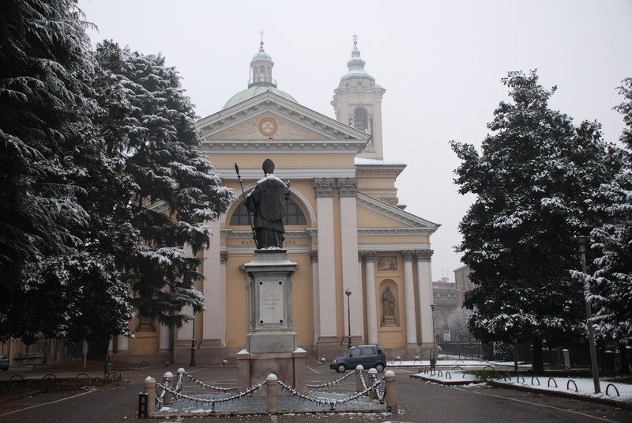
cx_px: 316
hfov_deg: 49.5
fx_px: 685
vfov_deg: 34.3
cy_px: 212
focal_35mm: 39
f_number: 4
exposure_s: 1/320
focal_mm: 26
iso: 200
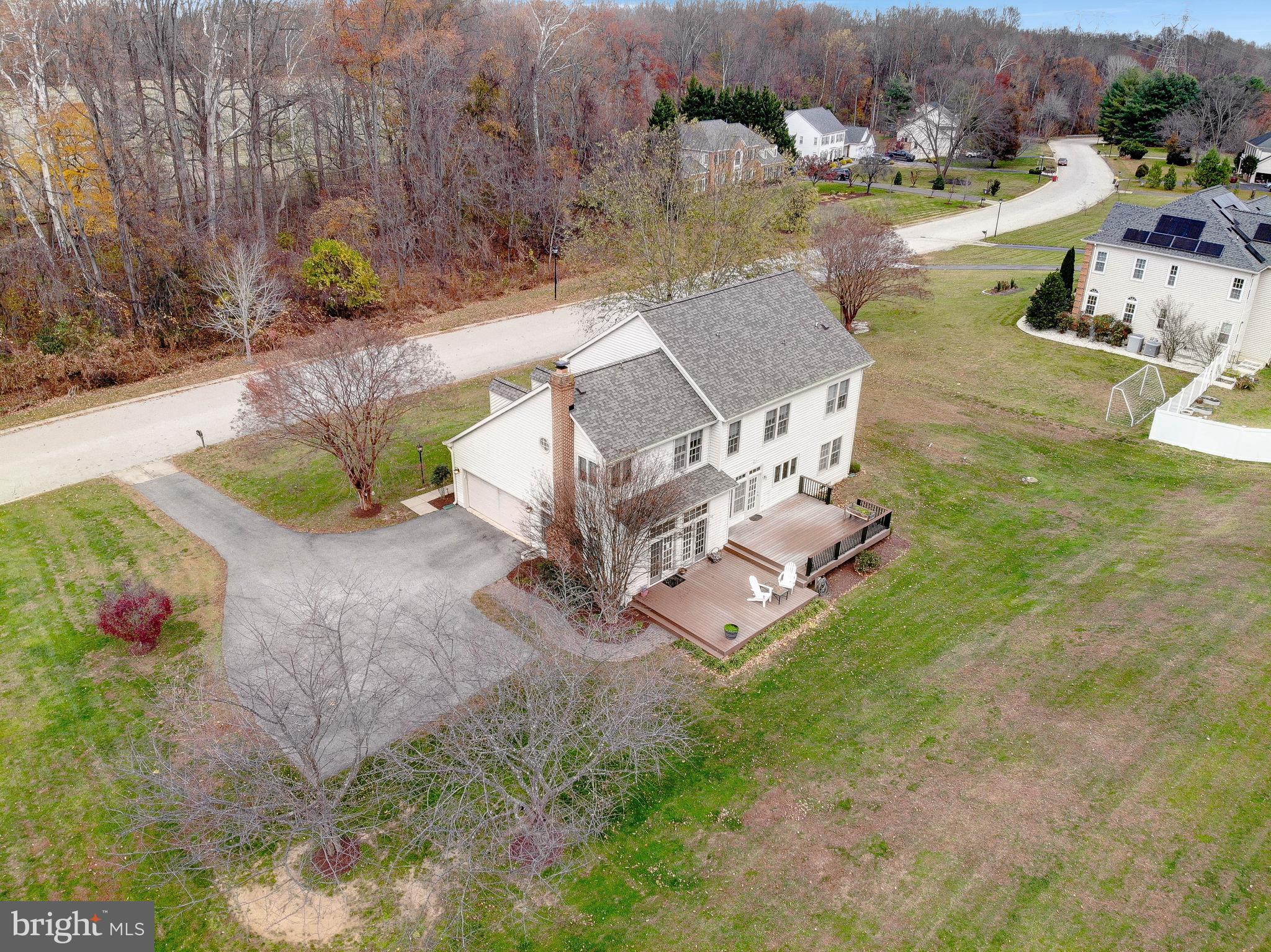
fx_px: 881
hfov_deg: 71.6
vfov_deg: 56.8
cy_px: 476
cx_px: 636
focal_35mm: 24
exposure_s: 1/350
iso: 100
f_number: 2.8
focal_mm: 4.5
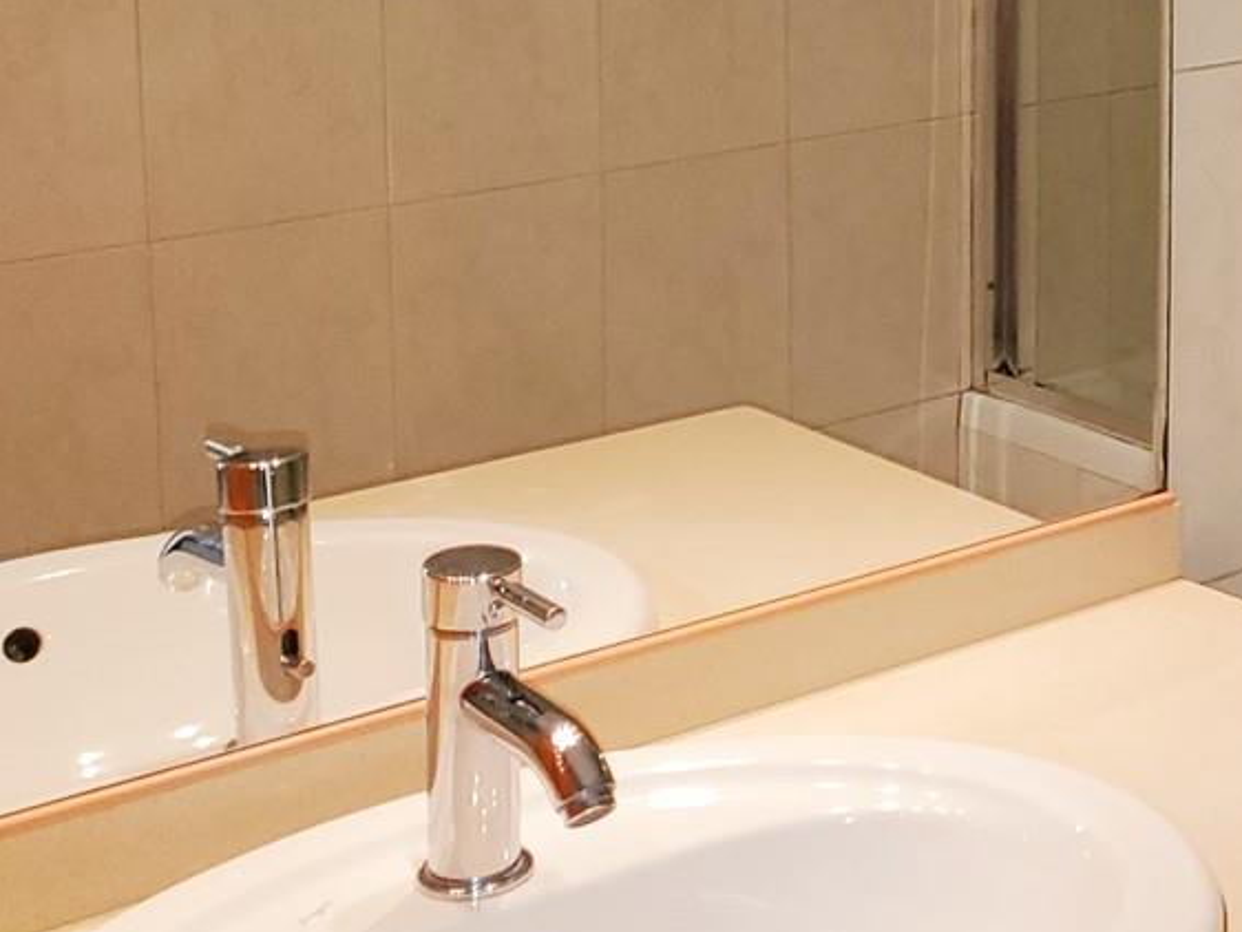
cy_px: -24
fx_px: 2656
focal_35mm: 74
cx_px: 1660
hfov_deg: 23.1
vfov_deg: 19.3
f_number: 1.5
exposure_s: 1/40
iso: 100
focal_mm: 4.3
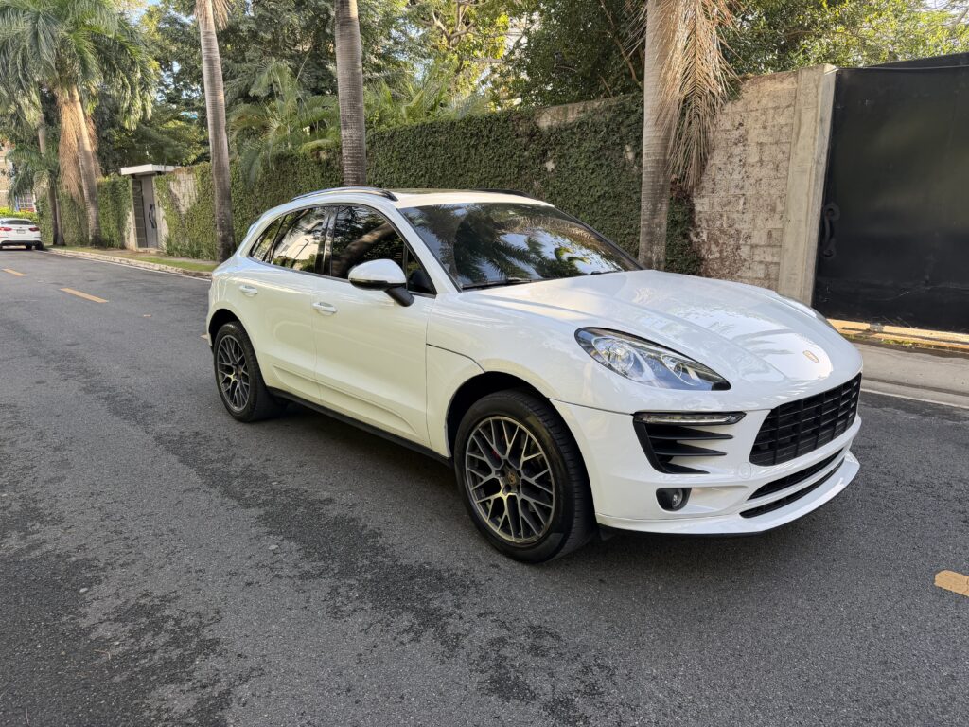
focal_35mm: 24
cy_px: 364
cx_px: 484
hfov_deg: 71.6
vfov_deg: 56.8
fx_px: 672
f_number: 1.78
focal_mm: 6.76
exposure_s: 1/342
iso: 100
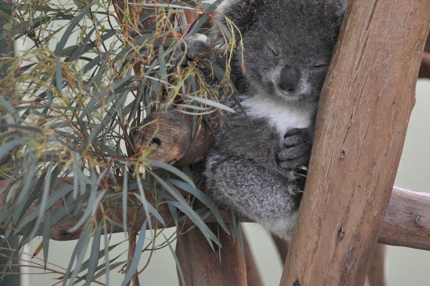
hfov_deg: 16.8
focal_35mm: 122
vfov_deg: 11.2
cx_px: 285
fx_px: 1455
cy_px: 53
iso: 800
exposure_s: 1/40
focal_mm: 48
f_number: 4.8
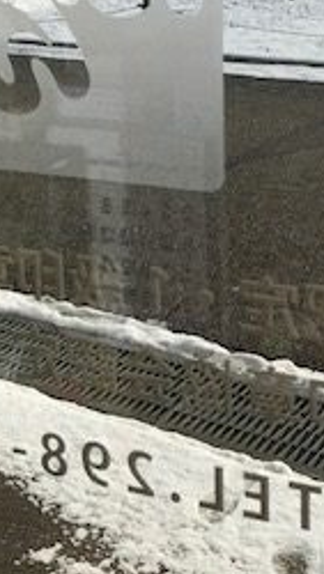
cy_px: 46
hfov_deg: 15.5
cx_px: 94
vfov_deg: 26.2
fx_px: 1189
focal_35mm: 78
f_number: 1.8
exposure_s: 1/1742
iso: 20
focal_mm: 3.99
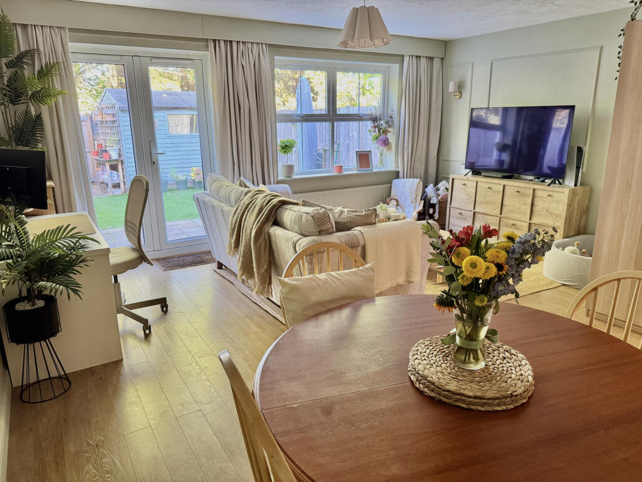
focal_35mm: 24
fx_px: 445
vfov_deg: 56.8
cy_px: 241
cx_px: 321
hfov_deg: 71.6
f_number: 1.78
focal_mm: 6.76
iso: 250
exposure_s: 1/50
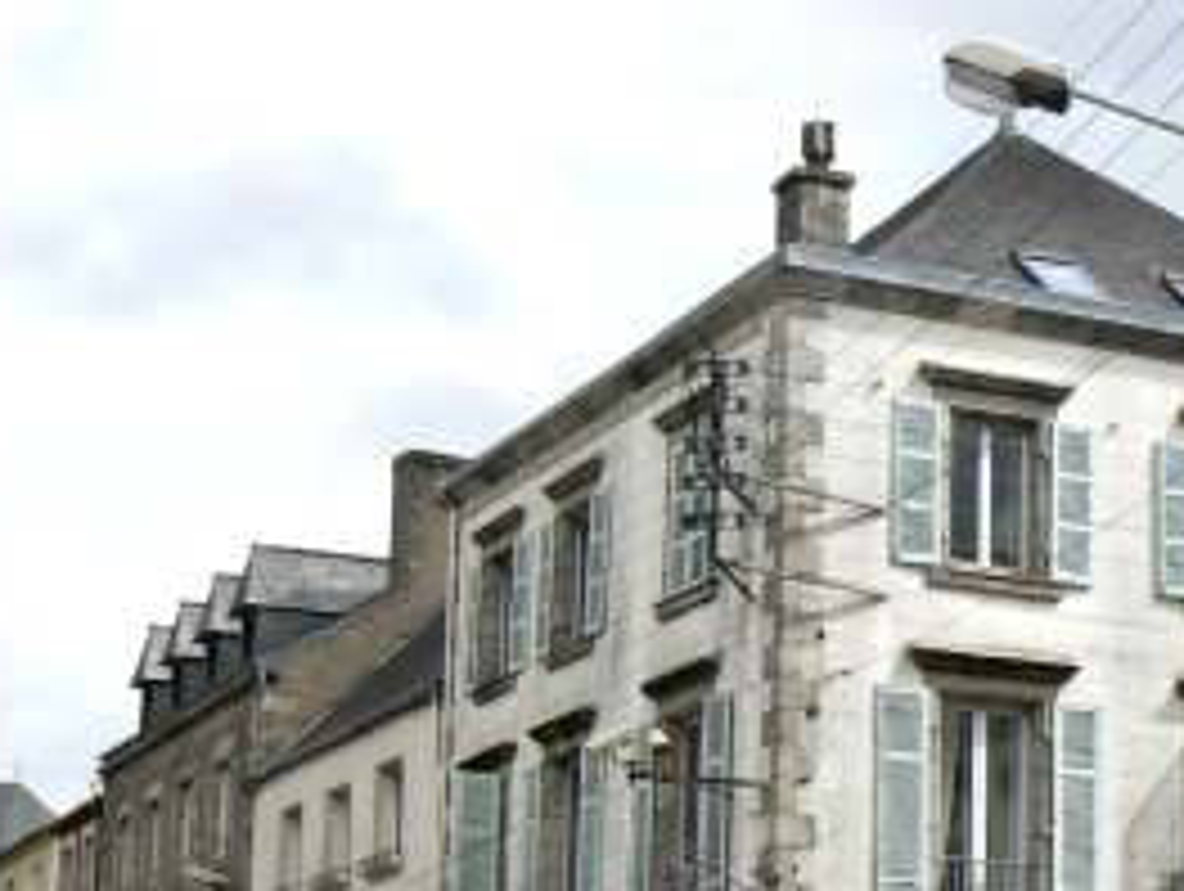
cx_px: 788
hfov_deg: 23.7
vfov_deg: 17.5
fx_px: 2809
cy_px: 932
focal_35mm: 82
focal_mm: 6
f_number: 7.1
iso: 80
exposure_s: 1/400
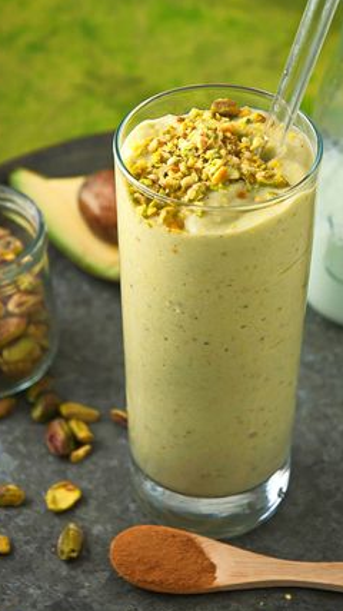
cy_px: 285
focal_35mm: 106
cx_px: 209
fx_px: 1715
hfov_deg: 11.4
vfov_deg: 20.2
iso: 100
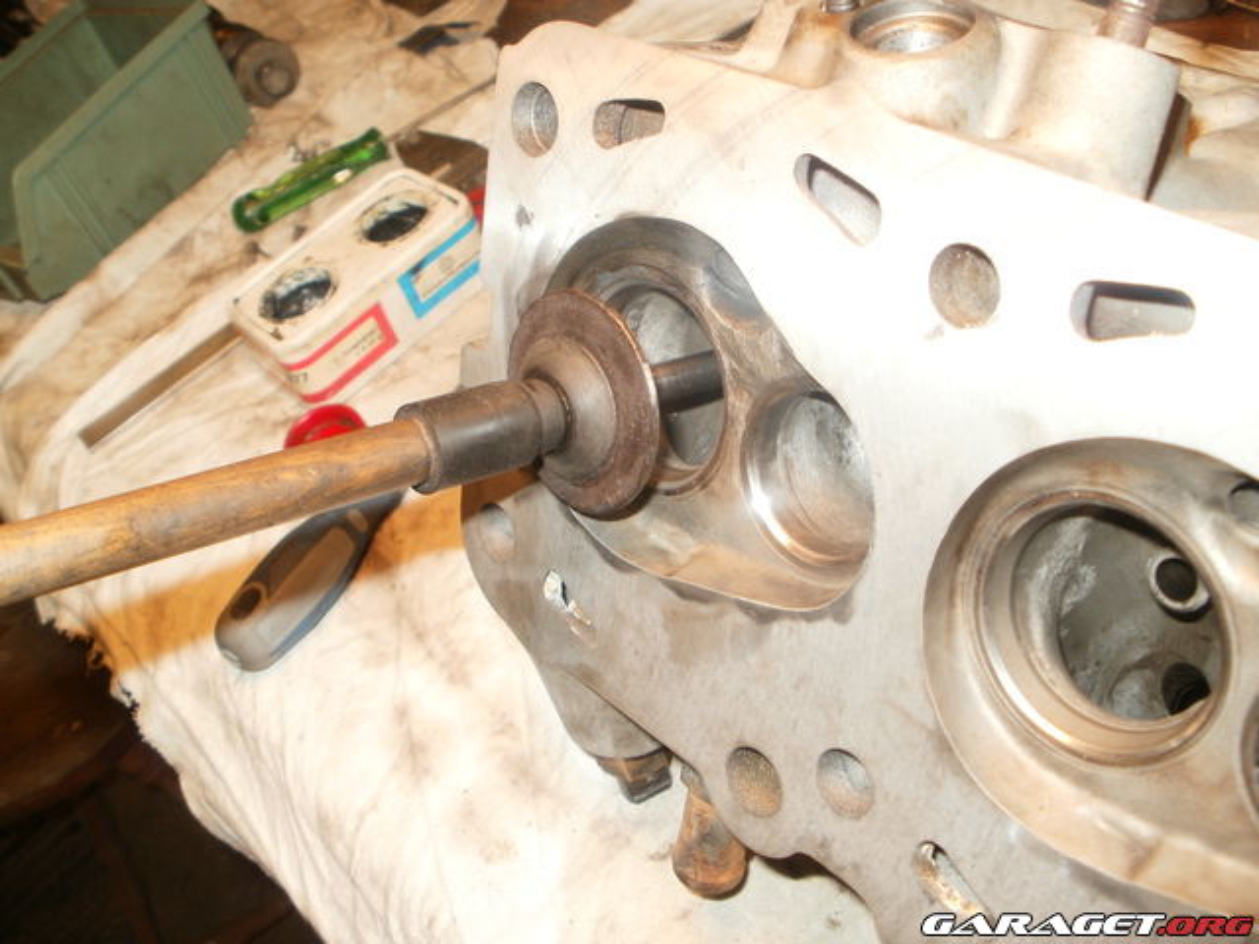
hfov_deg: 51.4
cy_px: 472
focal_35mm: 36
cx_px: 630
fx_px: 1309
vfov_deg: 39.7
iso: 125
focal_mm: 6.3
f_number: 3.5
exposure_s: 1/30
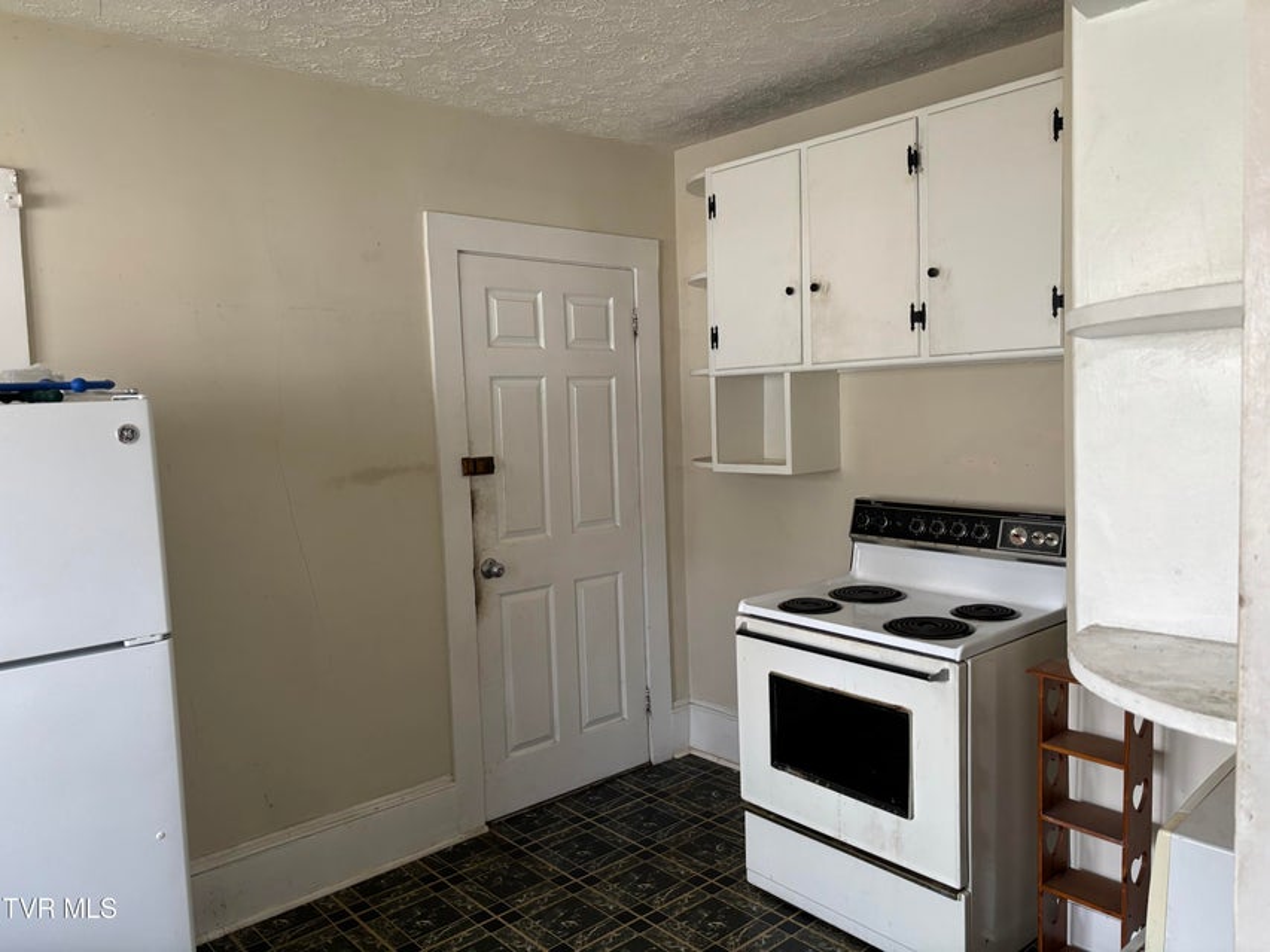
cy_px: 476
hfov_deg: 67.3
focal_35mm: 26
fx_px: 954
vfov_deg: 53.1
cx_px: 635
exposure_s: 1/84
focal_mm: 5.96
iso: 125
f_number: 1.6
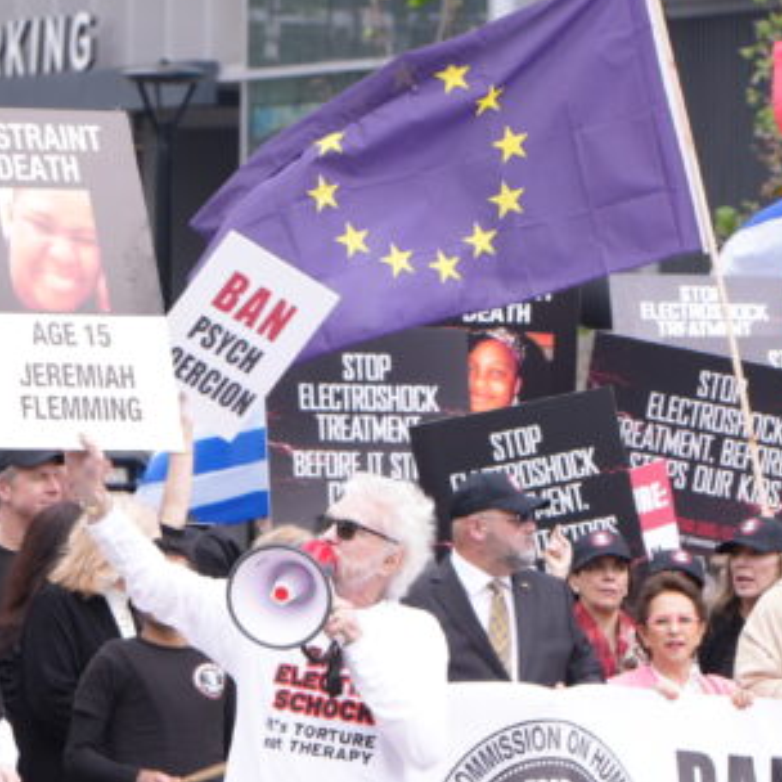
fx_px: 14798
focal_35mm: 579
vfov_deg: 3.0
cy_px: 652
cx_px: -296
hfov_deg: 3.0
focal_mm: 135
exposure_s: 1/100
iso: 100
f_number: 6.3
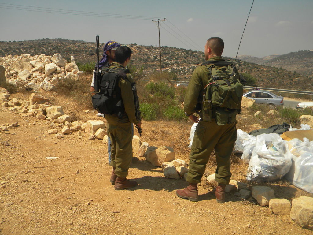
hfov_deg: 51.4
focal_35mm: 36
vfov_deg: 39.7
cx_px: 156
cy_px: 118
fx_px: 326
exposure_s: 1/416
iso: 80
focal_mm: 6.4
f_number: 7.4
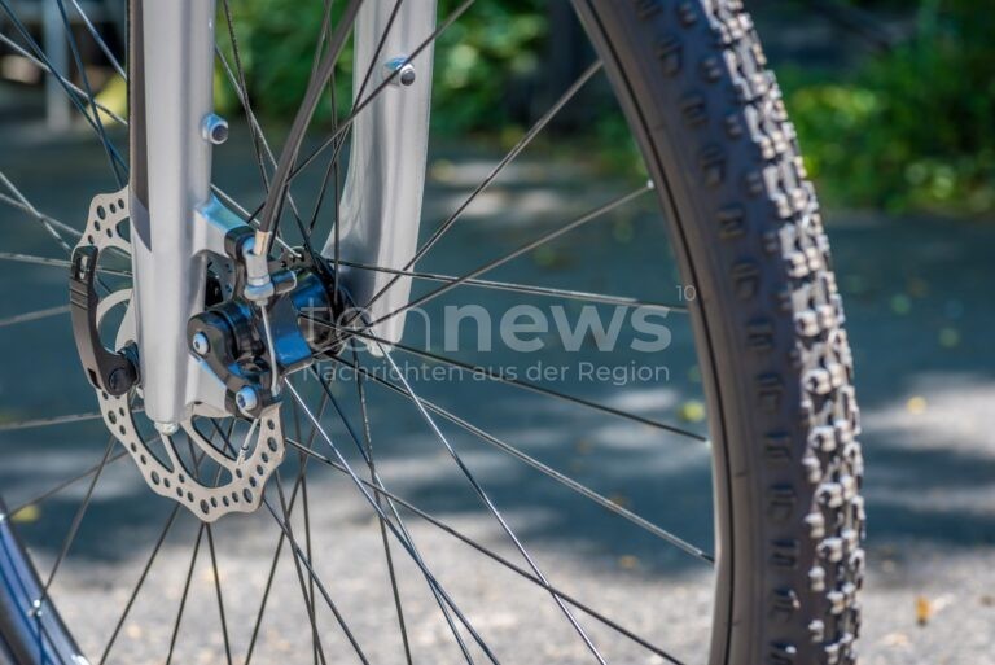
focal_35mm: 100
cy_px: 332
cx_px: 498
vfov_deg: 13.7
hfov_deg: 20.4
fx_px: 2765
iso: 200
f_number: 9
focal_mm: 100
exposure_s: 1/80
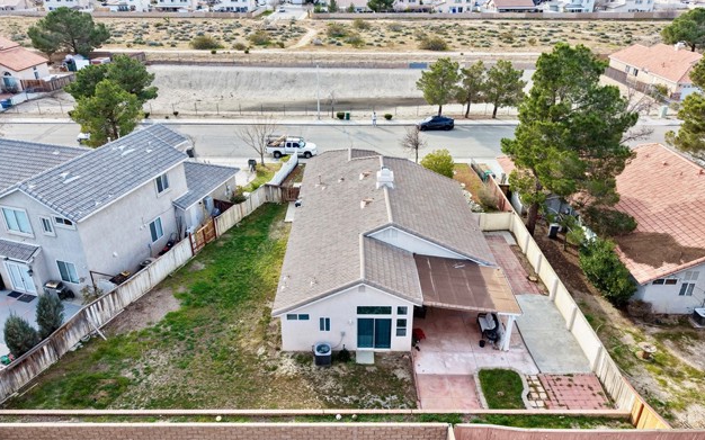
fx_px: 499
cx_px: 349
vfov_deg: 47.4
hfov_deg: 70.4
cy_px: 251
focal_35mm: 26
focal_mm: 8.67
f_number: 1.8
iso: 130
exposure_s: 1/125
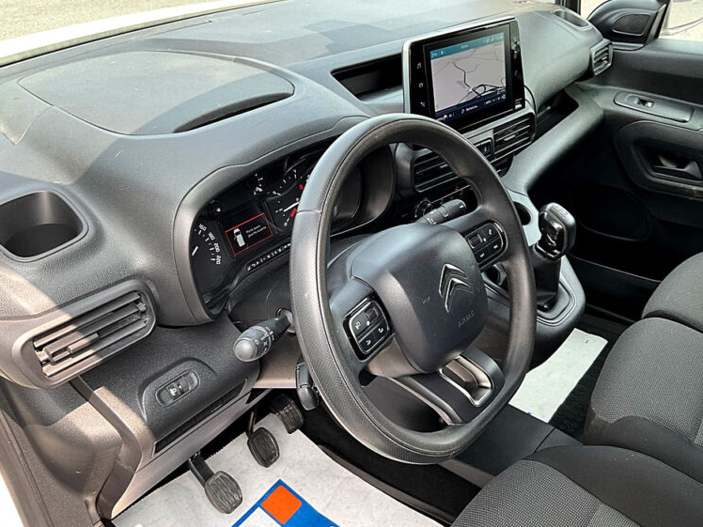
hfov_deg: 58.3
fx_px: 630
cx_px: 363
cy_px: 261
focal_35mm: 31
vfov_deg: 45.4
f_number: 1.8
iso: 25
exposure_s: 1/122
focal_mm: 3
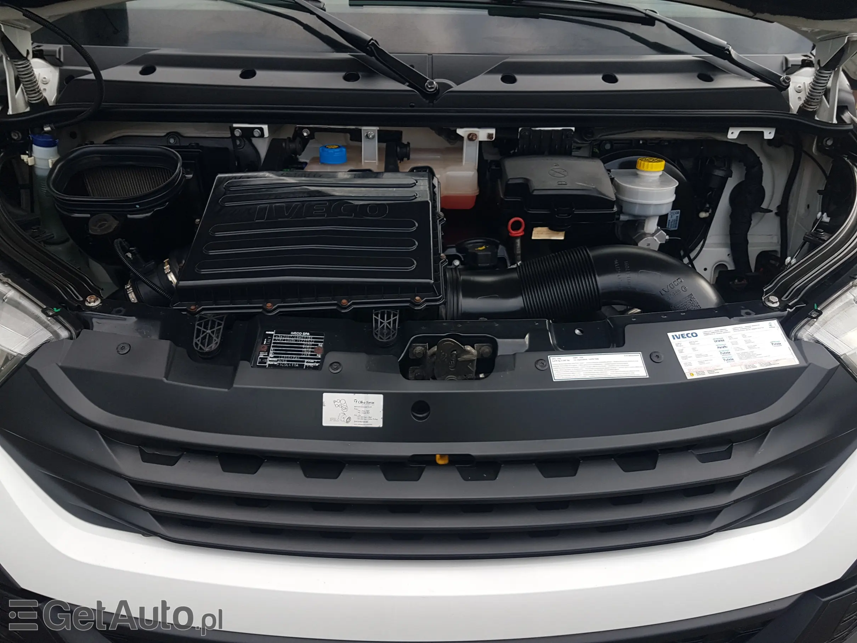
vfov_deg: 53.1
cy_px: 322
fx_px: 644
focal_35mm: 26
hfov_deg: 67.3
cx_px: 428
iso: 40
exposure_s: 1/251
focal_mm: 4.2
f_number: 1.7
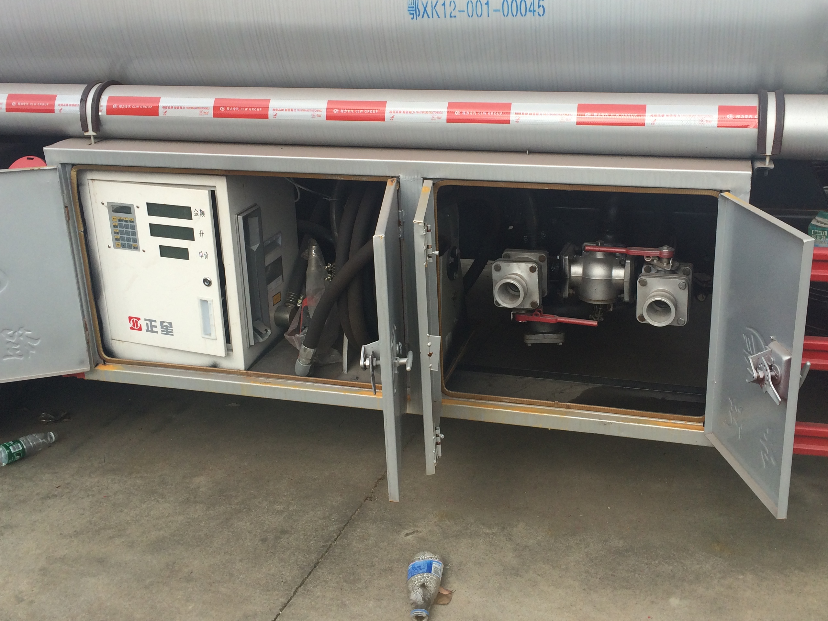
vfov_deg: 38.5
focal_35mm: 37
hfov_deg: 50.0
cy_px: 245
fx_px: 885
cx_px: 459
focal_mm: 4.15
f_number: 2.2
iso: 32
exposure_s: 1/1053
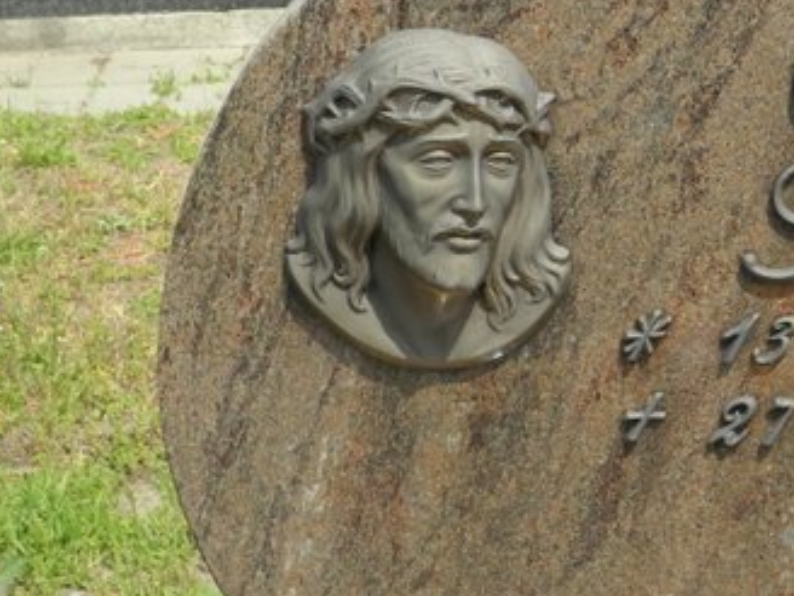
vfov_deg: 10.0
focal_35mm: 149
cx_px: 896
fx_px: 3418
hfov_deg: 13.0
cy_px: 288
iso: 100
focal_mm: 13
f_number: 3.5
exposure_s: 1/500
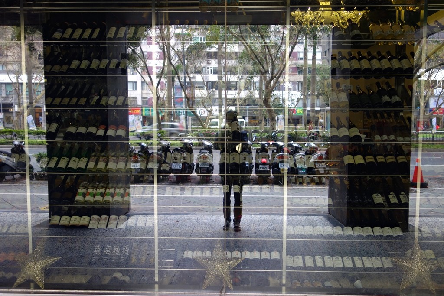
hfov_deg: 65.5
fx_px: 345
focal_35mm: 28
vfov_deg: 46.4
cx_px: 222
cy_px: 148
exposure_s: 1/40
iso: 125
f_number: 1.8
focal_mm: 10.4
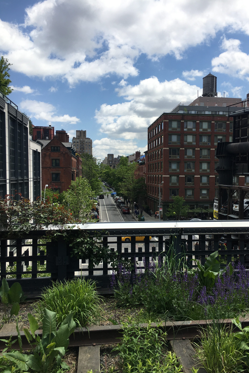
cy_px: 191
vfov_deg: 60.3
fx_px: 322
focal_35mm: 31
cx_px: 143
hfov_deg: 42.2
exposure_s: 1/2262
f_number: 2.2
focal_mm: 4.15
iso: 25
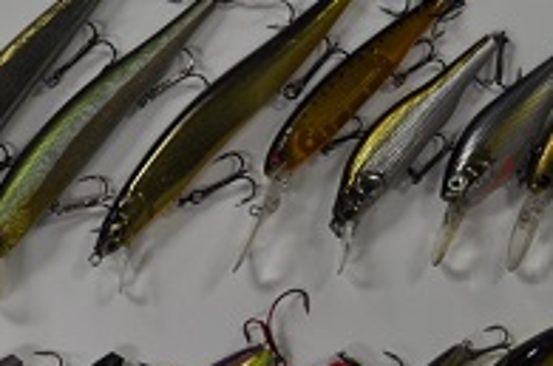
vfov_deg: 9.8
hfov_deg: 14.7
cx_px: 132
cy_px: 152
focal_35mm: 139
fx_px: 2130
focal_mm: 24
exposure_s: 1/80
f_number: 4.5
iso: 400
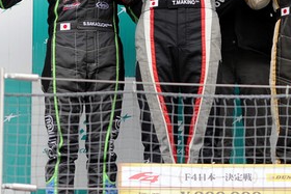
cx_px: 216
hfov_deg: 4.4
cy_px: -7
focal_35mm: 463
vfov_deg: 3.0
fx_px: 3744
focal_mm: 180
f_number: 4
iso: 400
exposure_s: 1/250
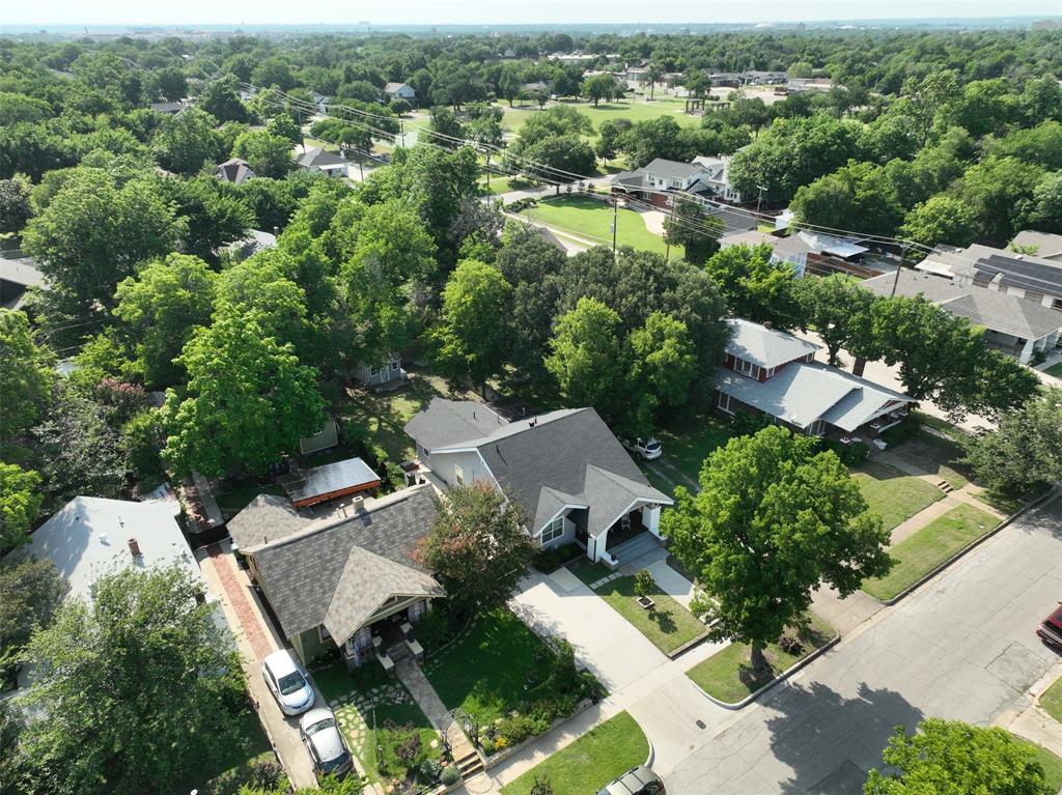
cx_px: 531
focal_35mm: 24
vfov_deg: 56.8
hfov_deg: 71.6
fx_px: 736
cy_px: 398
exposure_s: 1/2500
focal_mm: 12.29
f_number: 2.8
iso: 350
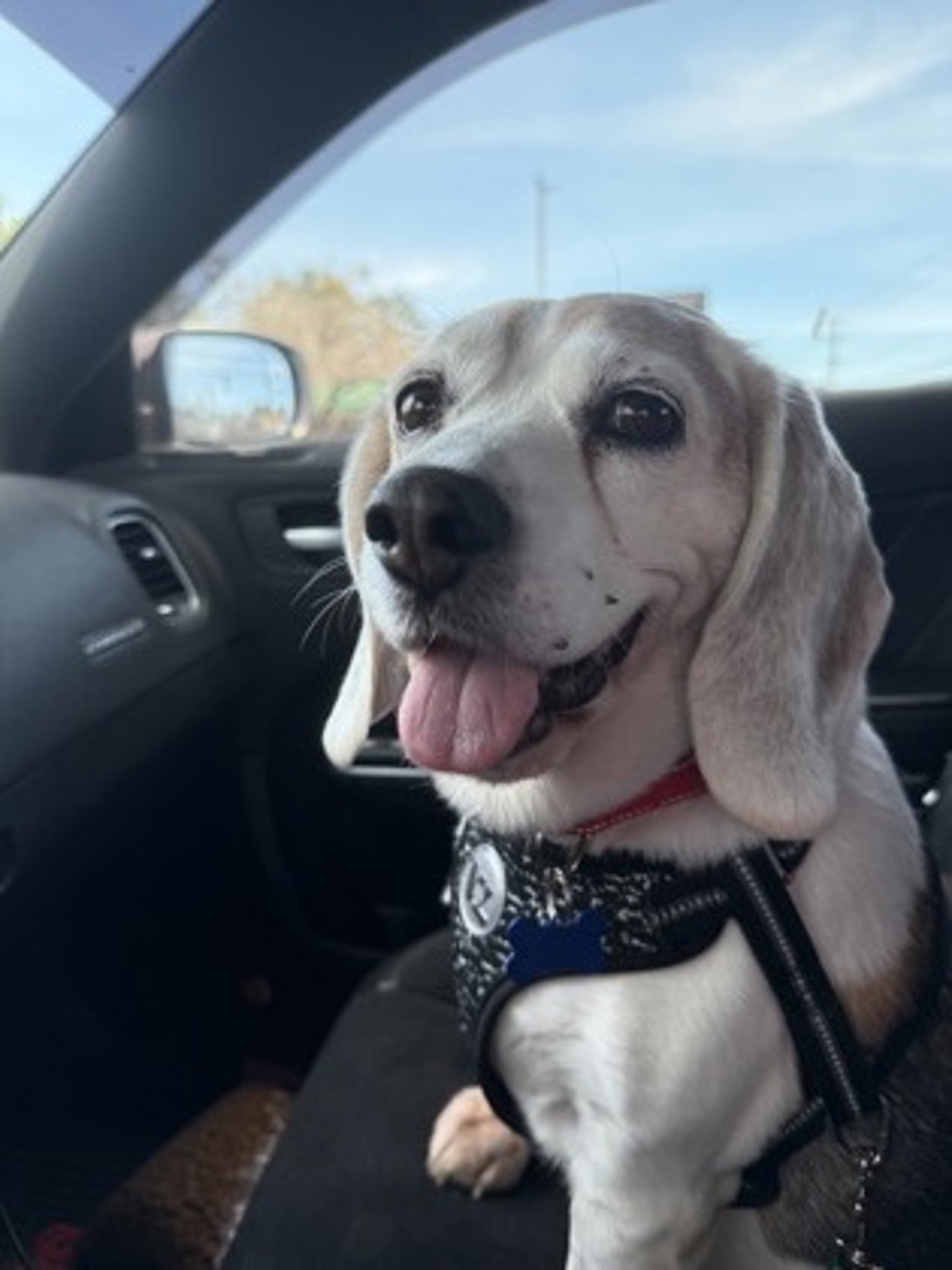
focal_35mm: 24
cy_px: 635
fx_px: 880
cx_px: 476
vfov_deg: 71.6
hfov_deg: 56.8
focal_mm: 6.76
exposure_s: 1/260
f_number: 1.78
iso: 100
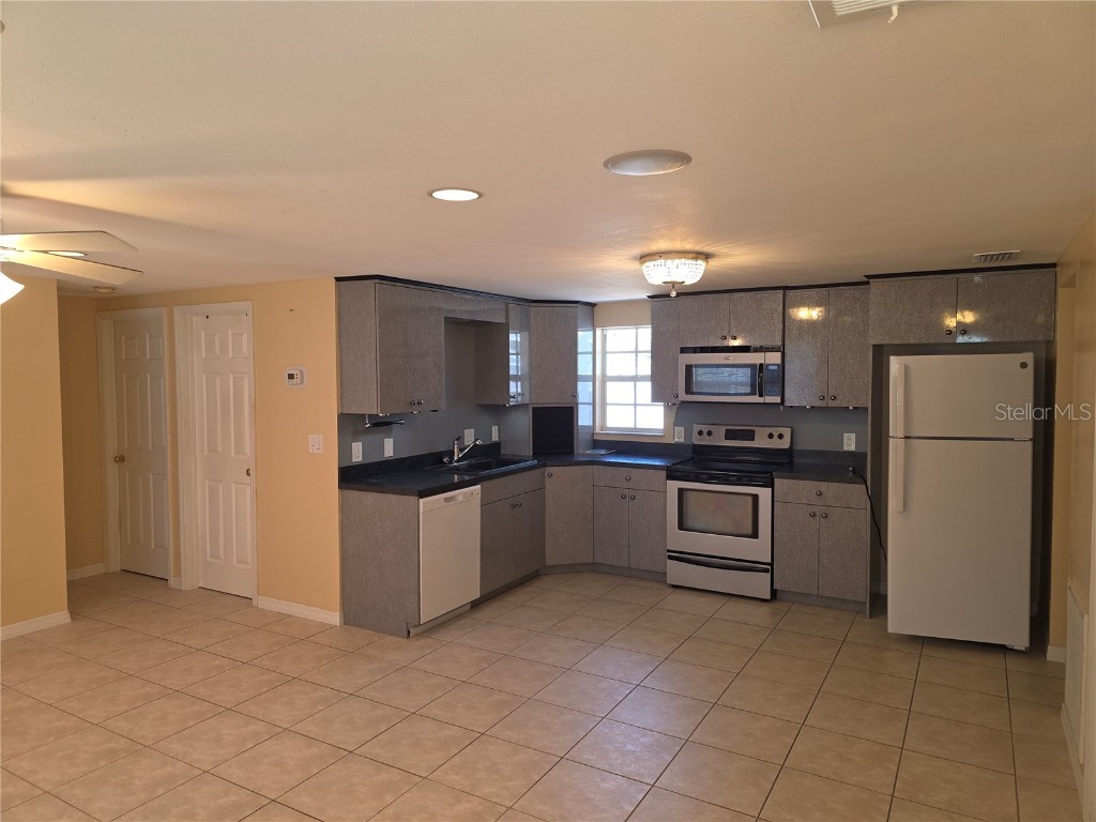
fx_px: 728
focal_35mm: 23
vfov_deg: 58.9
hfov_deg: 73.9
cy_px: 411
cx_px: 548
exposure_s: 1/60
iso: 64
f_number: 1.7
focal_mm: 6.3
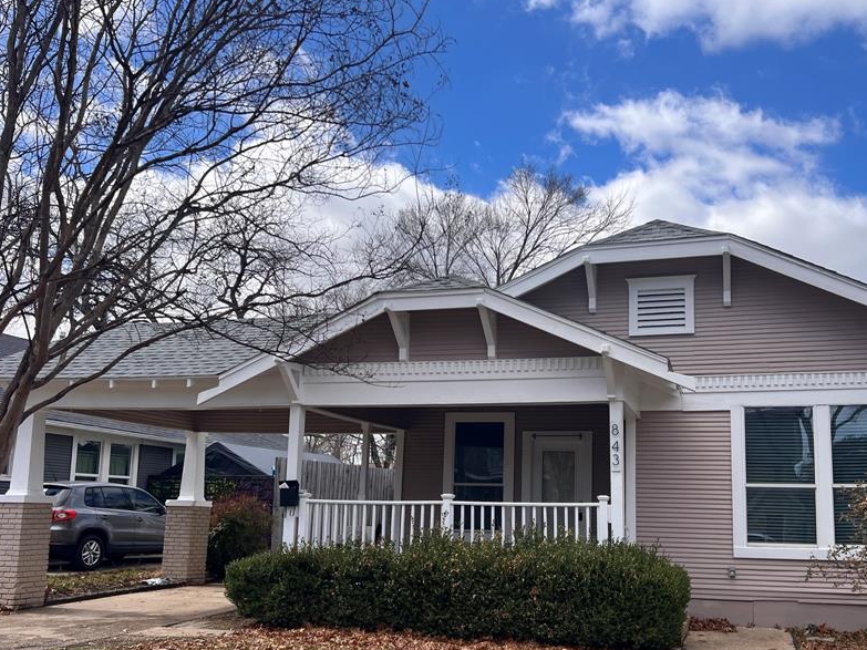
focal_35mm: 34
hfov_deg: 53.6
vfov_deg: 41.6
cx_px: 518
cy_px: 393
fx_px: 851
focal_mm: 5.7
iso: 50
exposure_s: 1/3356
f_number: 1.5
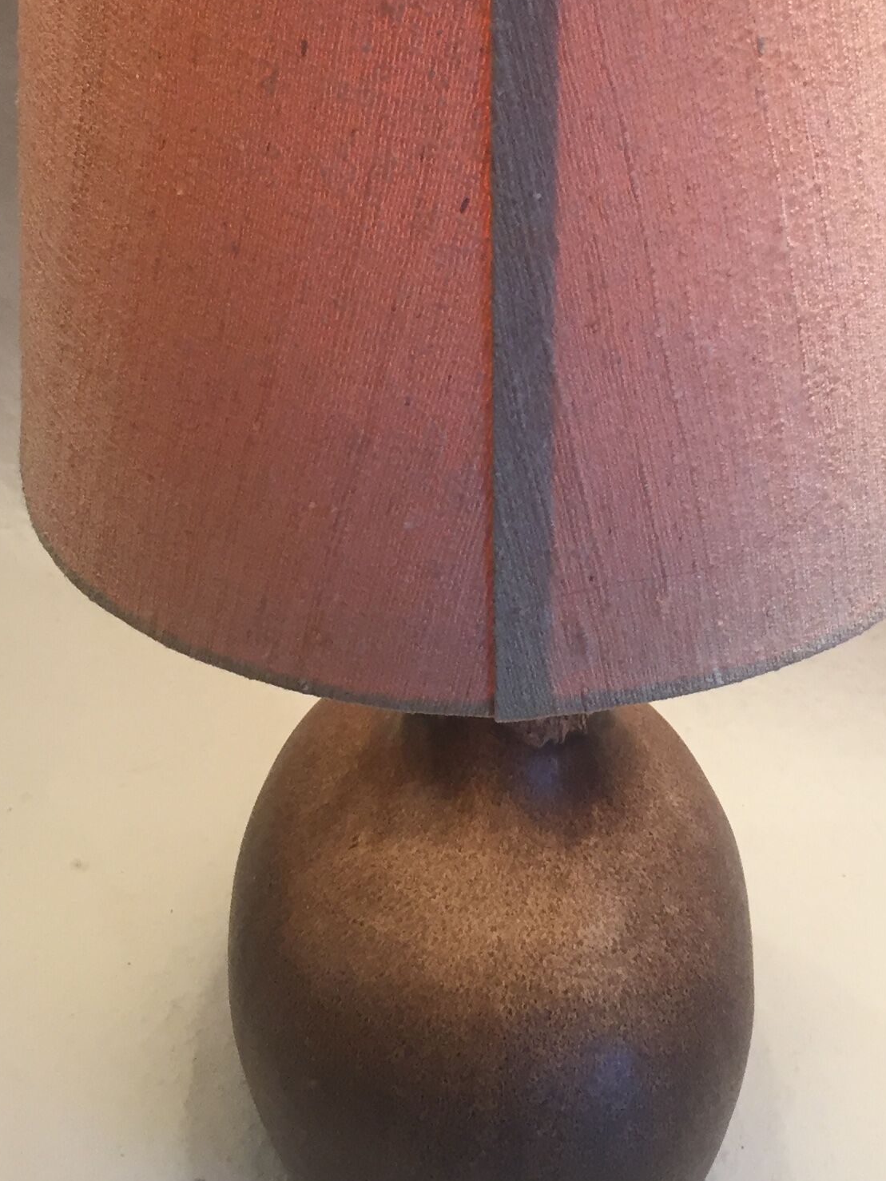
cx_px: 570
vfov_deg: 29.5
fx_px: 2184
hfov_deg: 22.9
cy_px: 221
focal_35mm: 64
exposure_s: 1/33
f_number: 2.2
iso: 50
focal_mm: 4.15
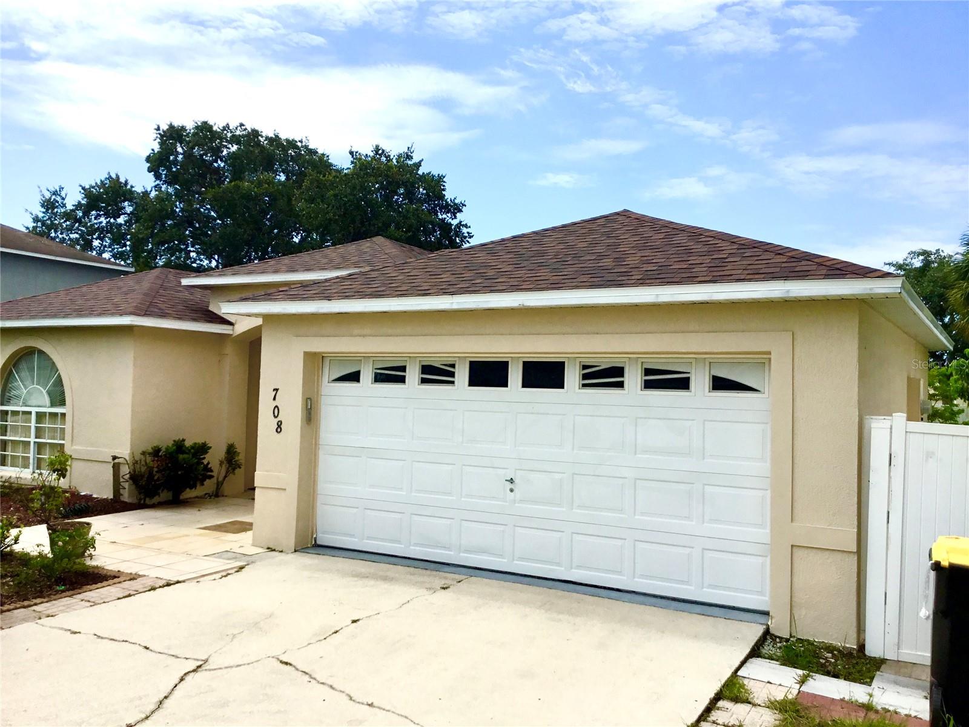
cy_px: 364
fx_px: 868
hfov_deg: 58.4
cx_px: 484
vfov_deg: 45.4
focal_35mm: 31
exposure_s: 1/2146
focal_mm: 3.3
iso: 25
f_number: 2.4
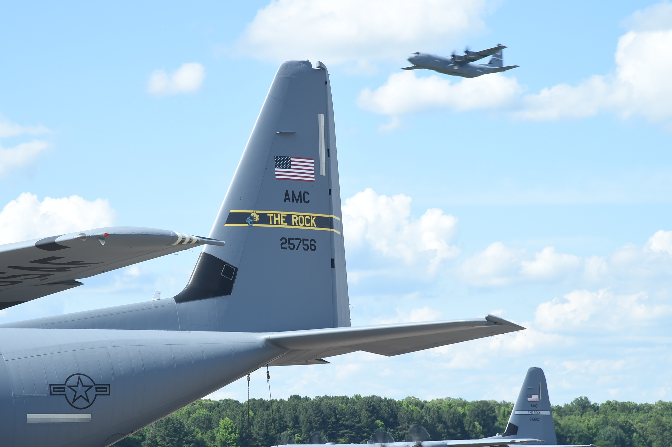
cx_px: 303
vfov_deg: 9.6
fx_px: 2648
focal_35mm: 142
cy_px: 258
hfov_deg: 14.5
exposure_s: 1/100
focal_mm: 120
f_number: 16
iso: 200
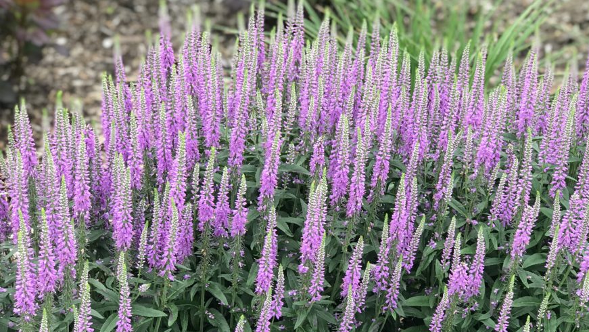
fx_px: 1140
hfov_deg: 28.9
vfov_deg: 16.5
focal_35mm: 73
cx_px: 335
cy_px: 238
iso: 20
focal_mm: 6.6
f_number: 2.8
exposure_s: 1/120
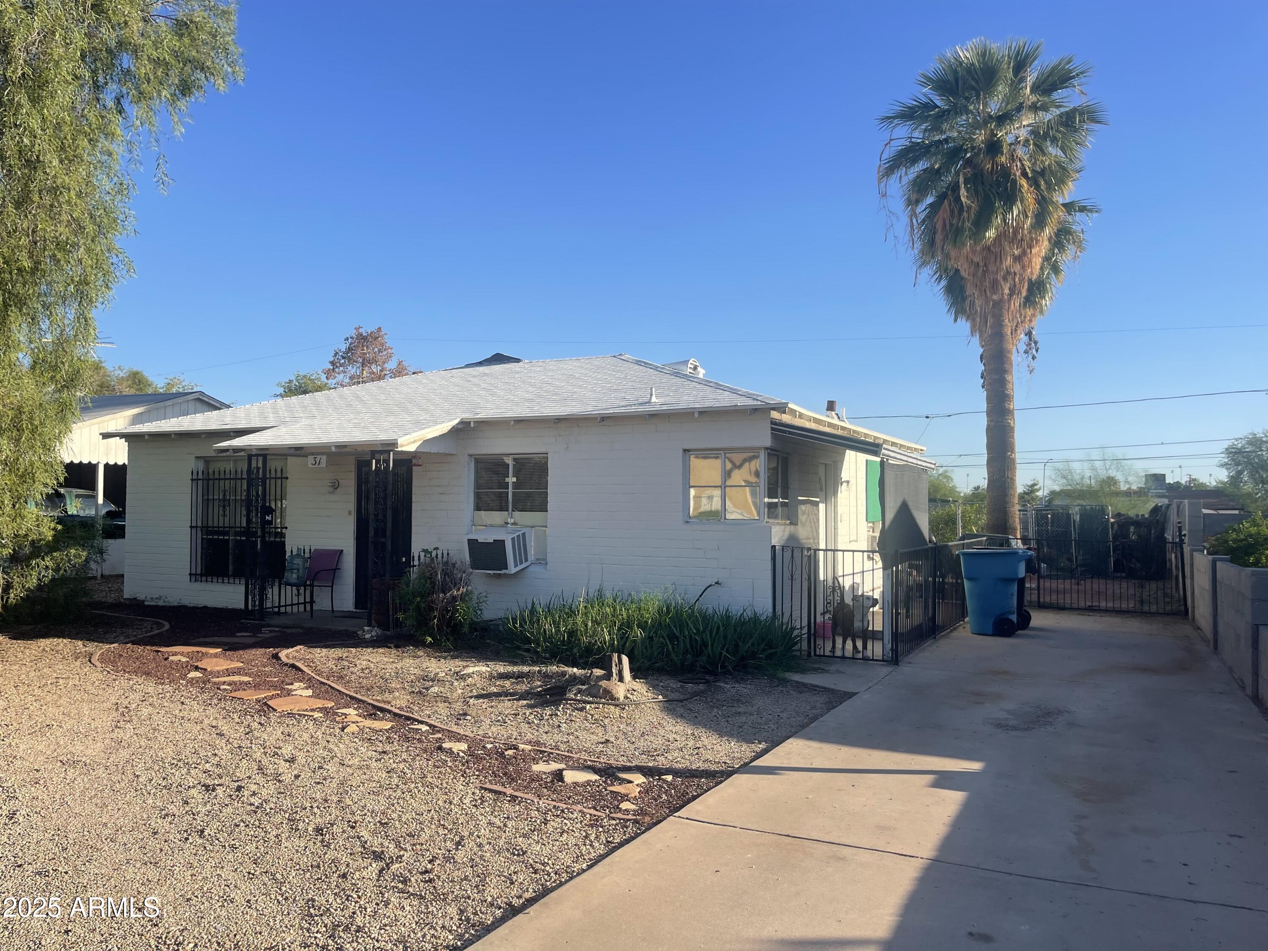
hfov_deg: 69.4
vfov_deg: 54.9
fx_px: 916
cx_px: 634
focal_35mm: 25
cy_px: 476
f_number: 1.6
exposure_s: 1/2336
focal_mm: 5.1
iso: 32
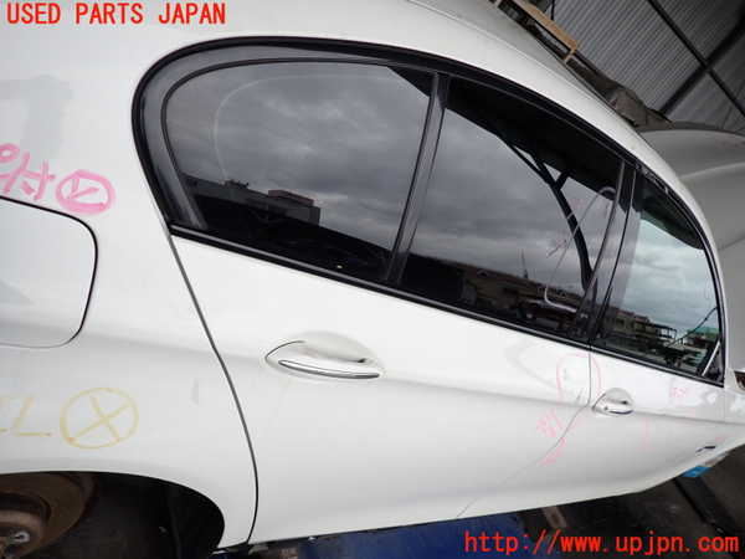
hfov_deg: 69.4
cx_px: 372
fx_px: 538
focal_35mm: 25
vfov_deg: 54.9
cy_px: 280
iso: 100
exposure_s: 1/200
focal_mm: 4.5
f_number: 2
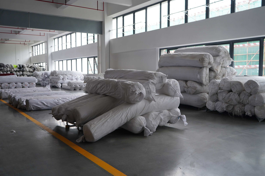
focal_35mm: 32
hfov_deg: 58.8
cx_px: 132
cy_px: 88
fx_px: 235
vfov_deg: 41.0
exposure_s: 1/60
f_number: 4
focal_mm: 32
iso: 250
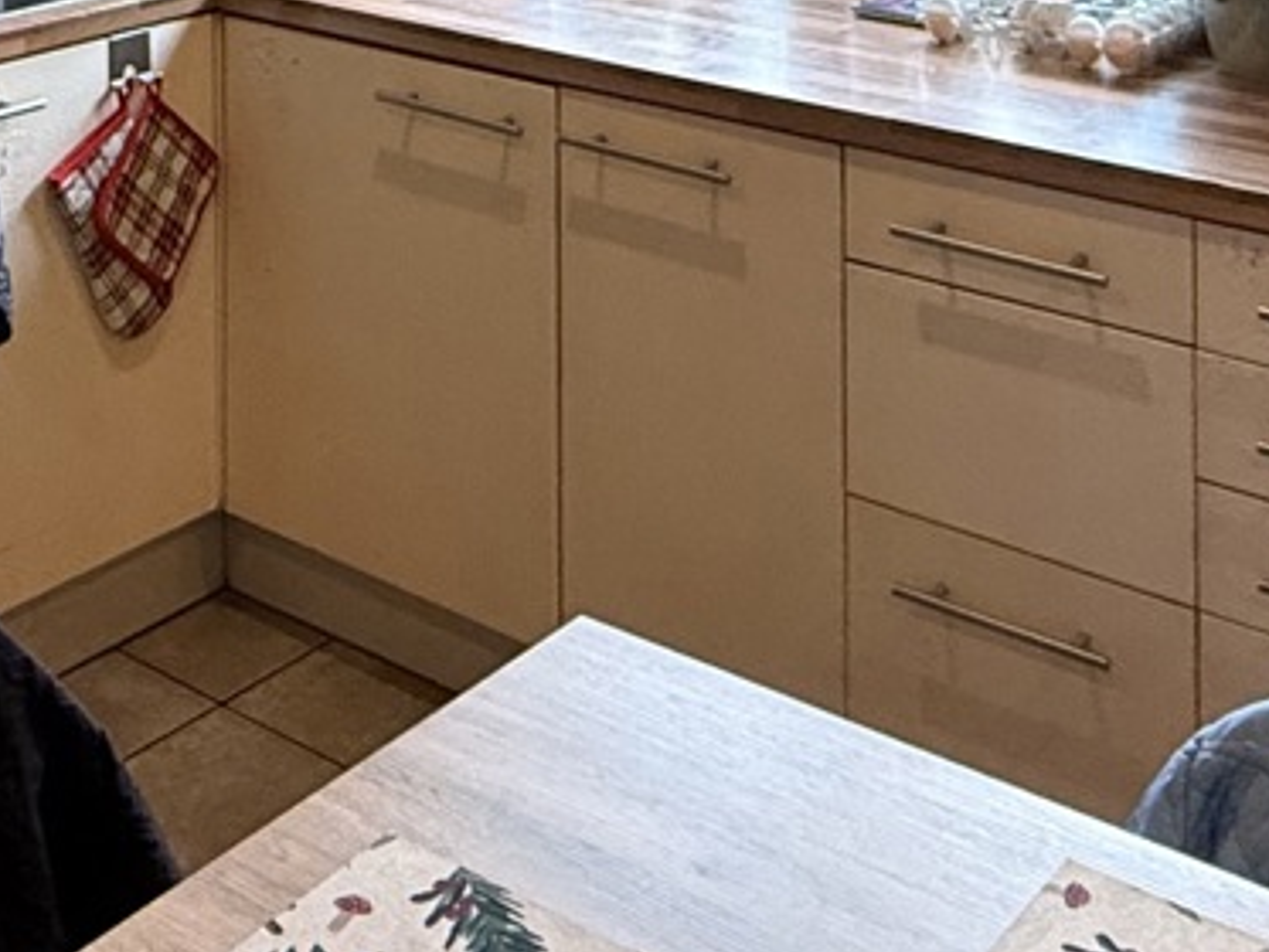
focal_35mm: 60
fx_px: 2200
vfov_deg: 20.5
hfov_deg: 32.1
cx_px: 500
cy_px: -517
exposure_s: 1/50
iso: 320
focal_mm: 2.22
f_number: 2.2
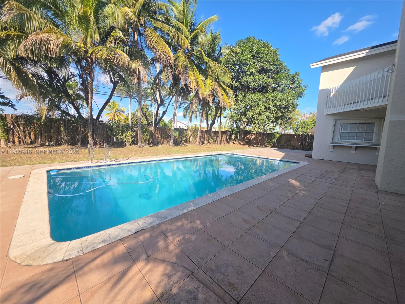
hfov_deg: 106.2
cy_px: 152
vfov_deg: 89.9
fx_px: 152
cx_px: 202
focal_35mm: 13
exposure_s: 1/529
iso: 20
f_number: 1.9
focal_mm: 2.2
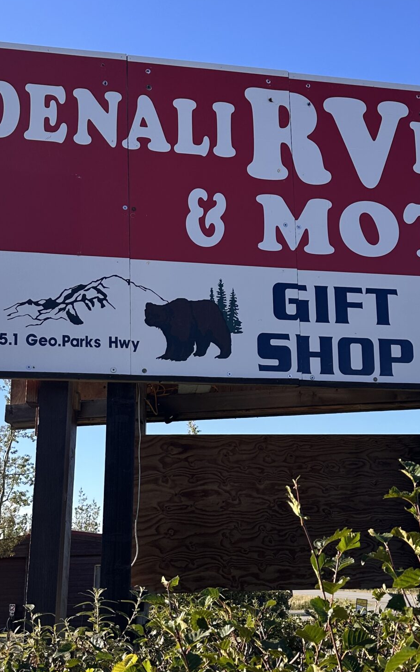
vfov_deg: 44.2
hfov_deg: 28.5
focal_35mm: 45
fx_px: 824
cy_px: 388
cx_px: 263
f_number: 1.78
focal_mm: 6.86
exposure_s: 1/2591
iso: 80
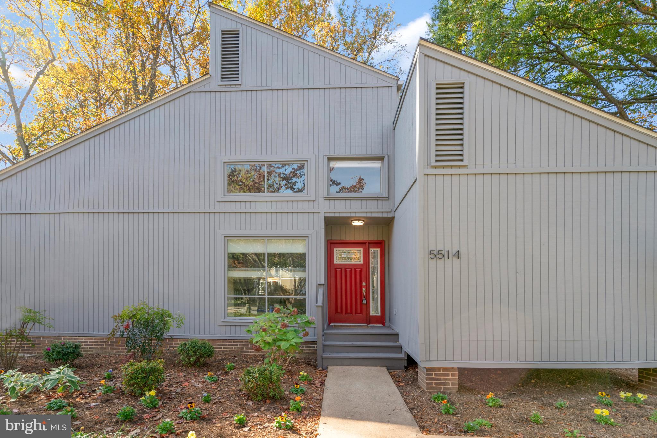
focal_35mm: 16
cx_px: 328
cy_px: 219
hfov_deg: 96.7
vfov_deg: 73.8
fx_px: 292
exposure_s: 1/320
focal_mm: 16
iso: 1000
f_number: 8
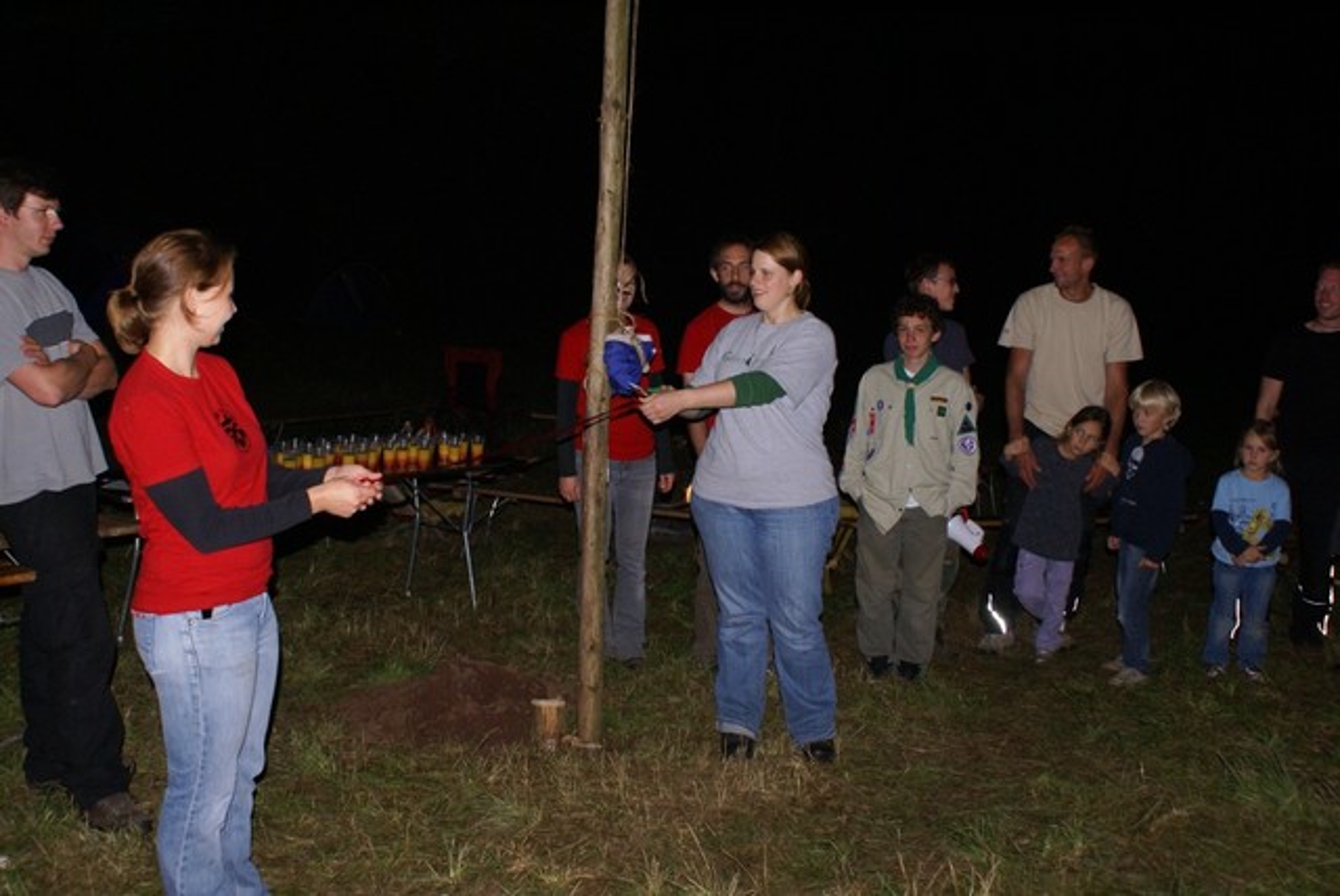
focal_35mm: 39
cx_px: 670
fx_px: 1453
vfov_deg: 34.3
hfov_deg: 49.5
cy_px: 448
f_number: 5.6
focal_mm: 26
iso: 400
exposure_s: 1/60
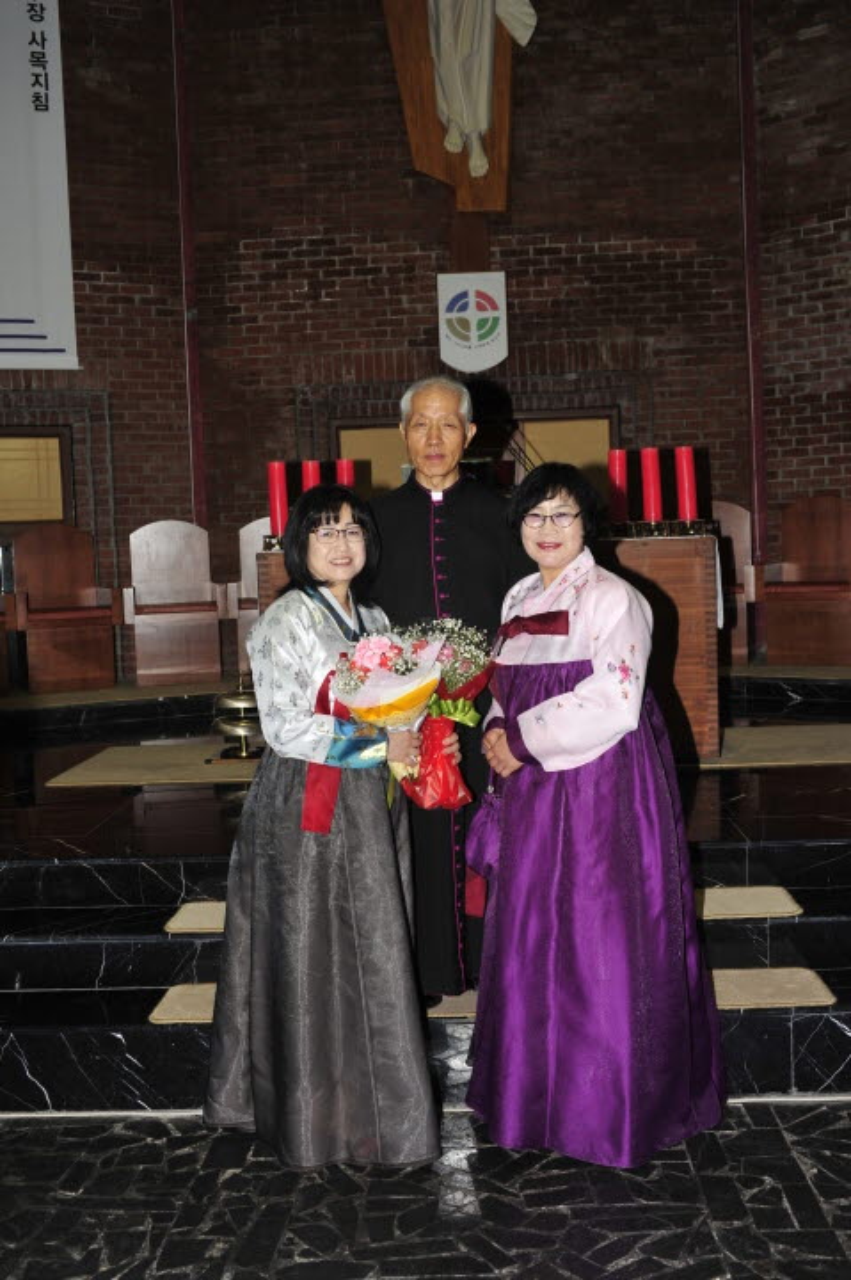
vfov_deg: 48.5
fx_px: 1420
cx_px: 426
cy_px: 640
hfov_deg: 33.4
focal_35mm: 40
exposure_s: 1/60
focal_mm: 40
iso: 200
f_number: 6.3
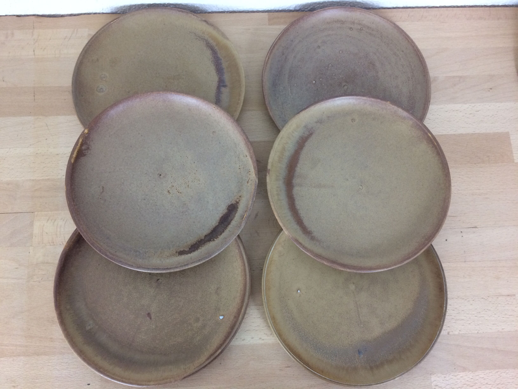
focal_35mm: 29
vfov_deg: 48.2
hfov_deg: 61.7
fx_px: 434
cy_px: 194
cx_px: 259
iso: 80
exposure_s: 1/33
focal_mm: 4.15
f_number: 2.2
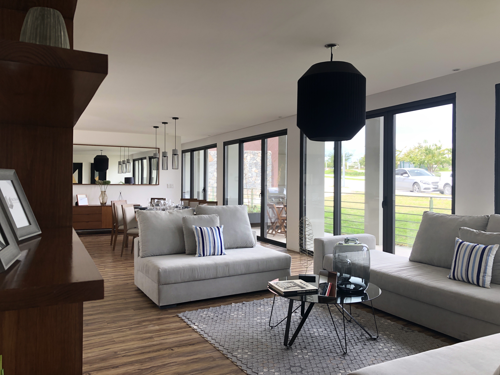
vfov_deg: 49.7
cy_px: 188
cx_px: 250
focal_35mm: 28
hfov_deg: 63.4
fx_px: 404
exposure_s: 1/120
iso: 25
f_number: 1.8
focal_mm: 4
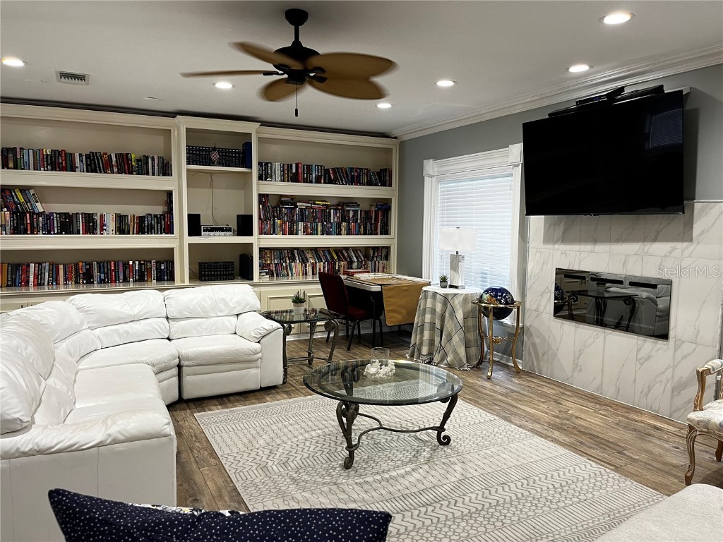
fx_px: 543
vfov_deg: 53.1
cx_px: 362
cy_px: 271
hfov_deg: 67.3
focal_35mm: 26
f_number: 1.6
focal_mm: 5.1
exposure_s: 1/60
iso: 100
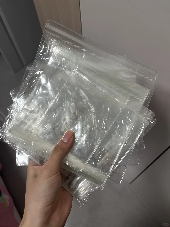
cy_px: 114
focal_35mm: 26
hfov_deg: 53.1
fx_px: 170
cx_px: 85
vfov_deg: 67.3
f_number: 1.6
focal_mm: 5.1
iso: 100
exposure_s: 1/50
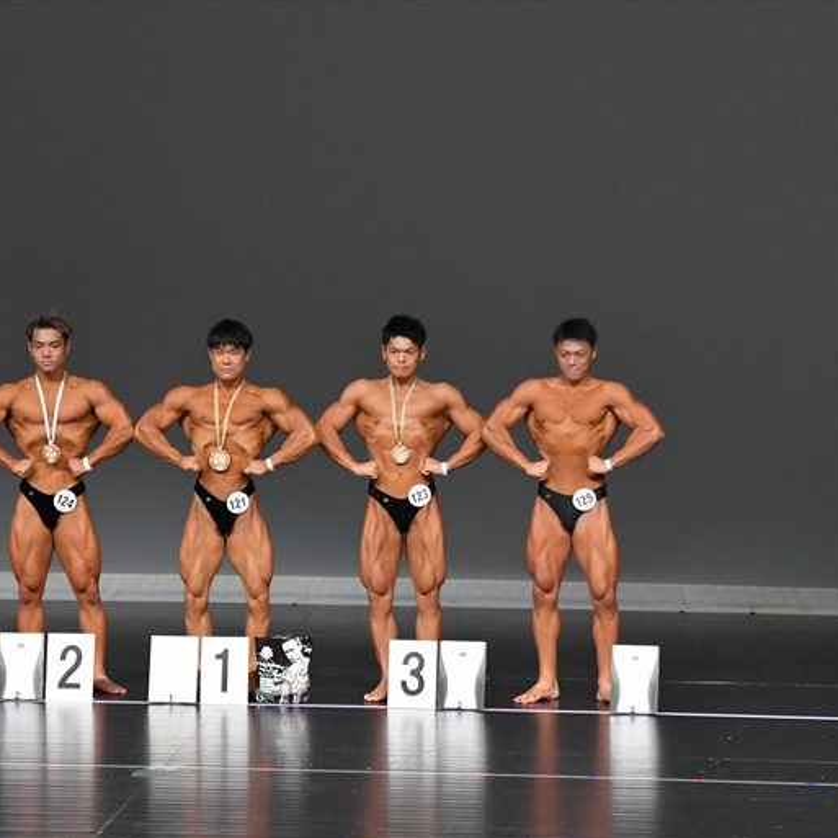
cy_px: 420
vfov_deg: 7.3
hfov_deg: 7.3
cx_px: 213
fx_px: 6573
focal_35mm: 240
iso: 5000
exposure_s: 1/400
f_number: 5.6
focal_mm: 125
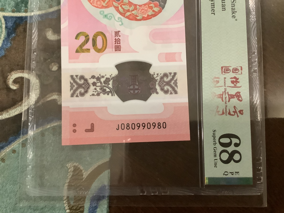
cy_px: 106
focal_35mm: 31
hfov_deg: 58.4
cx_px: 142
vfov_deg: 45.4
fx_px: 254
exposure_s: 1/25
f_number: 2.4
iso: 400
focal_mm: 3.3
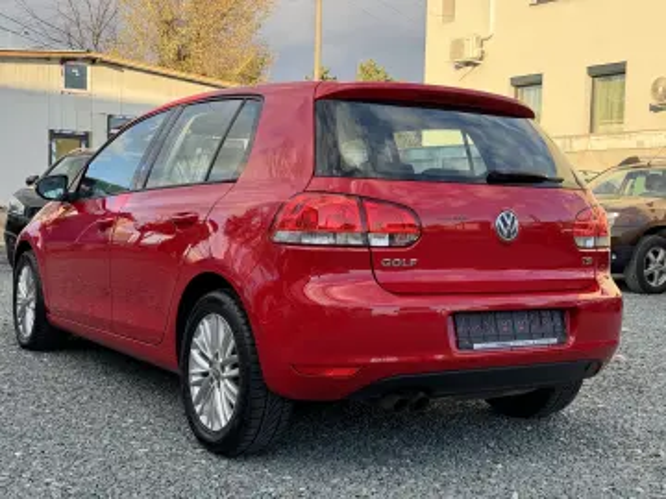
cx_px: 333
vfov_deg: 30.3
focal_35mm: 48
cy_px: 250
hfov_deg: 39.7
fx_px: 924
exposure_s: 1/549
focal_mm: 6.76
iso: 64
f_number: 1.78
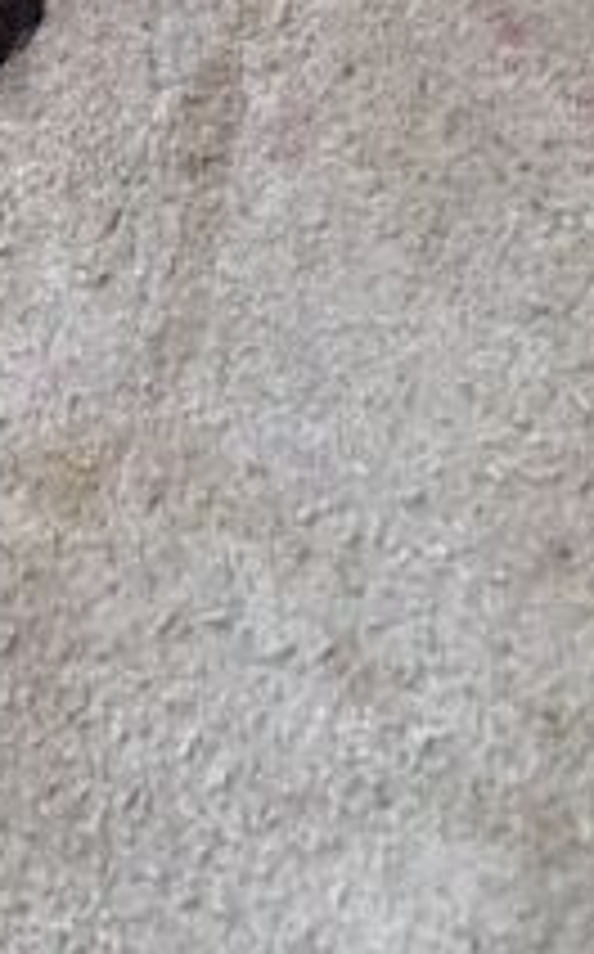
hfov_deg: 13.9
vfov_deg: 20.2
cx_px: 45
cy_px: -338
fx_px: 2415
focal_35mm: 93
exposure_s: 1/33
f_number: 2.2
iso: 200
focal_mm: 4.15
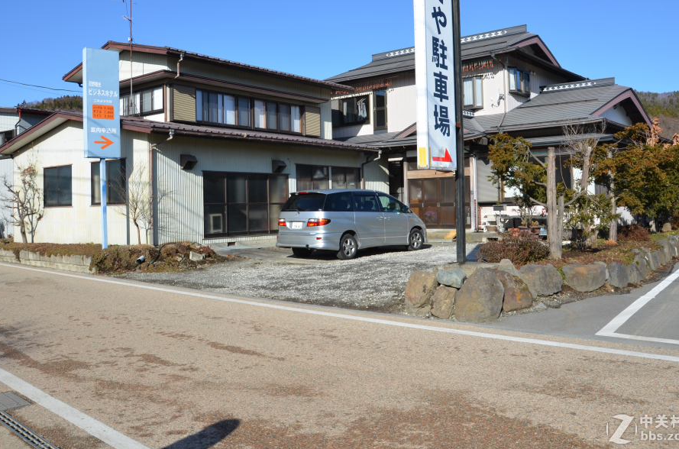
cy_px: 187
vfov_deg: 39.7
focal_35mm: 33
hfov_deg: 57.3
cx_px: 349
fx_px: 621
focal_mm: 18
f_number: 8
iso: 100
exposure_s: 1/250
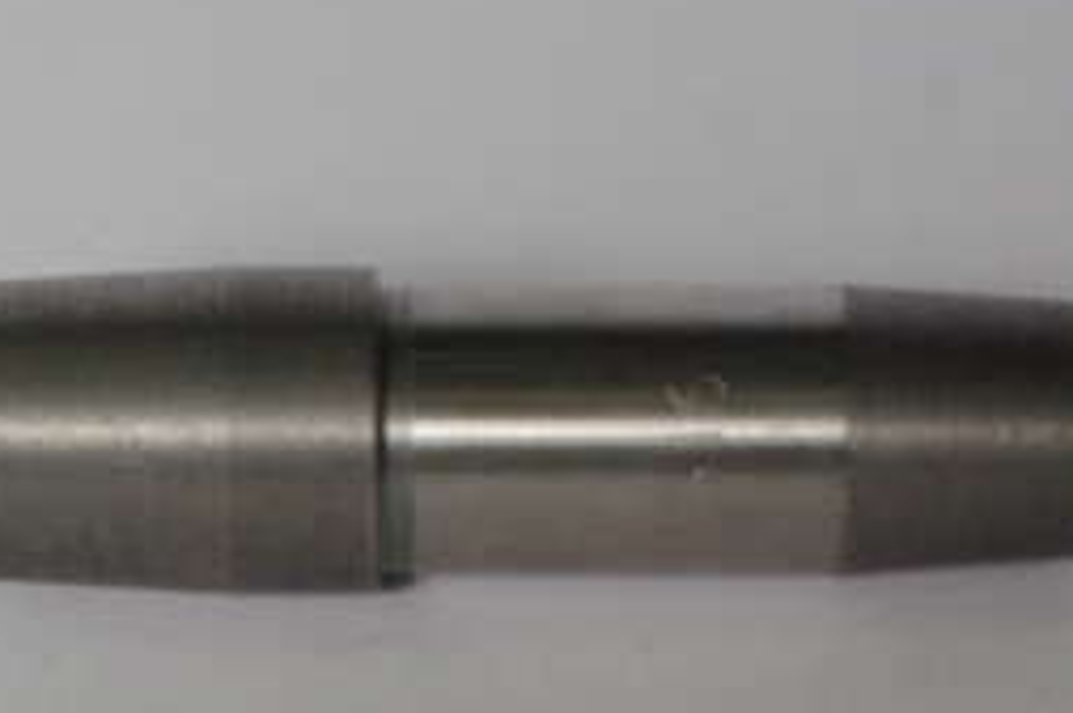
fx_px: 8484
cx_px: 568
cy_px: 416
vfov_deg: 4.8
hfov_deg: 7.2
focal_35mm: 285
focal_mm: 80
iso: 800
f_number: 8
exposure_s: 1/45
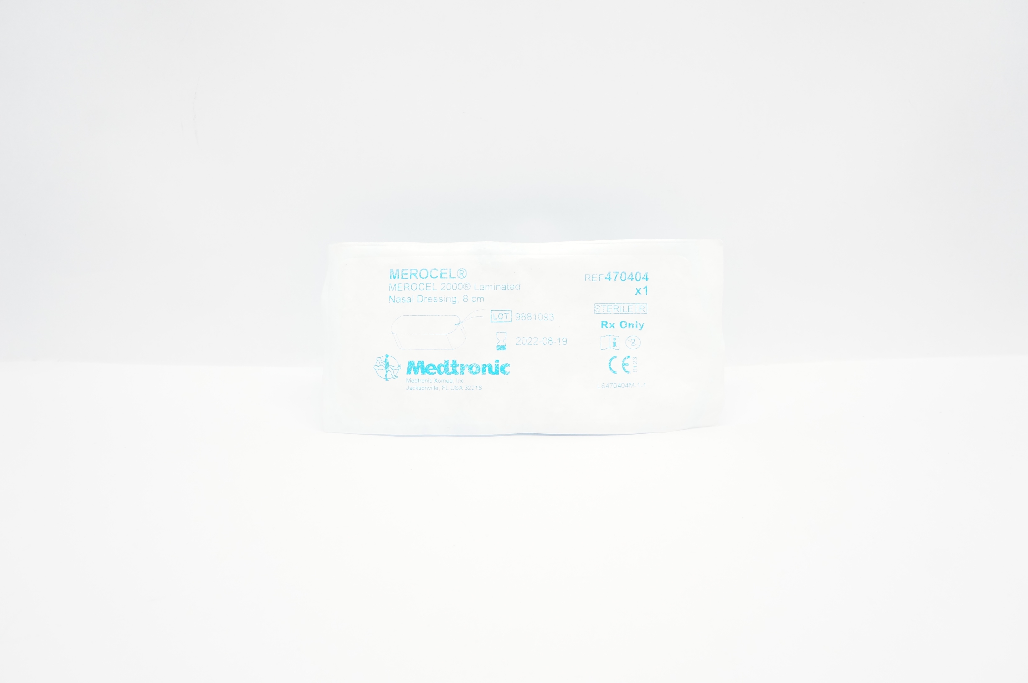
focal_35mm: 27
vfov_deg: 47.8
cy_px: 342
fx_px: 770
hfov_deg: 67.4
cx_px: 514
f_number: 5.6
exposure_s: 1/60
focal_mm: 18
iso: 800
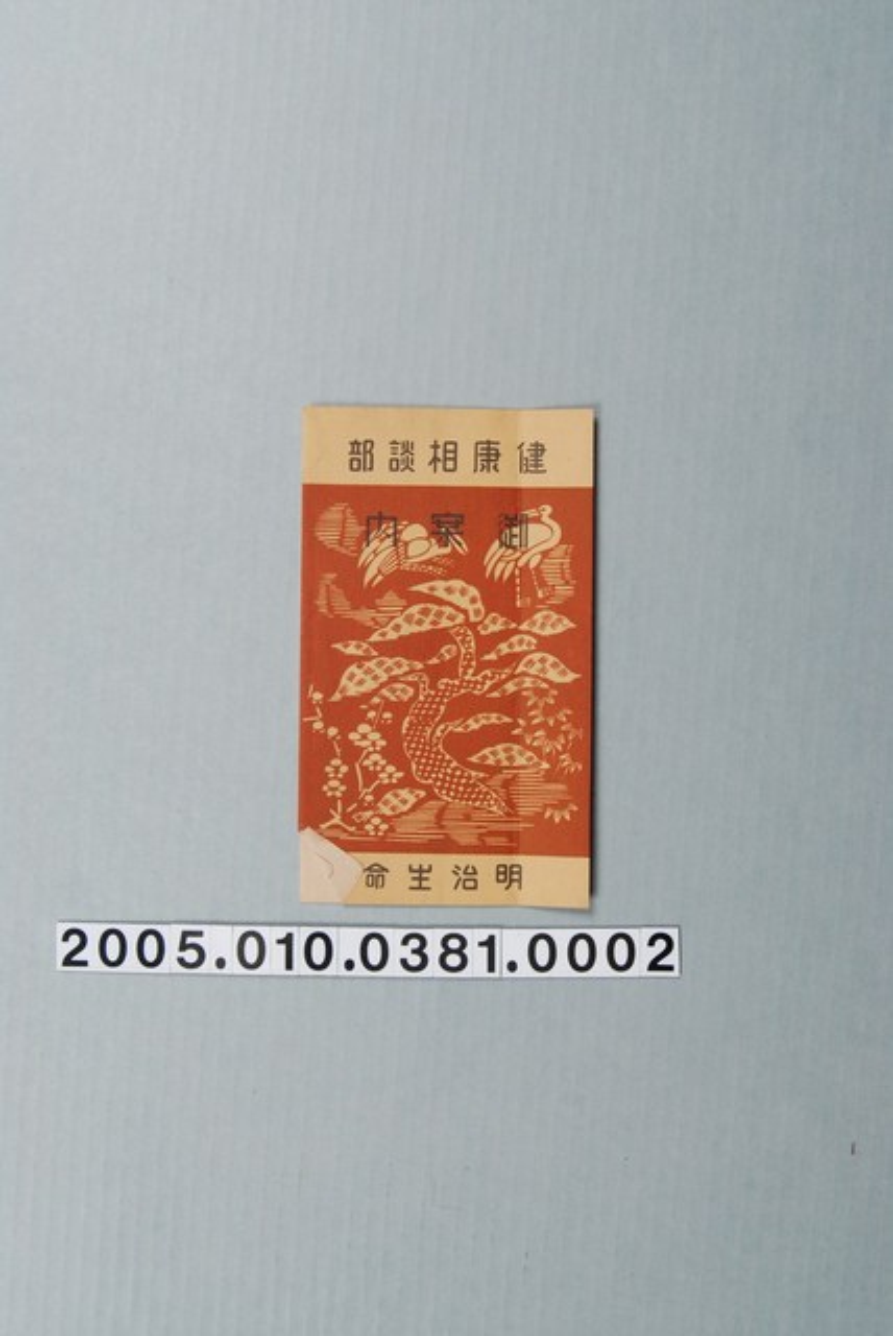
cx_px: 446
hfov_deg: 34.3
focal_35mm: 39
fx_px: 1448
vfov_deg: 49.5
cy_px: 668
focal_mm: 26
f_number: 8
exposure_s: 1/125
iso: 100
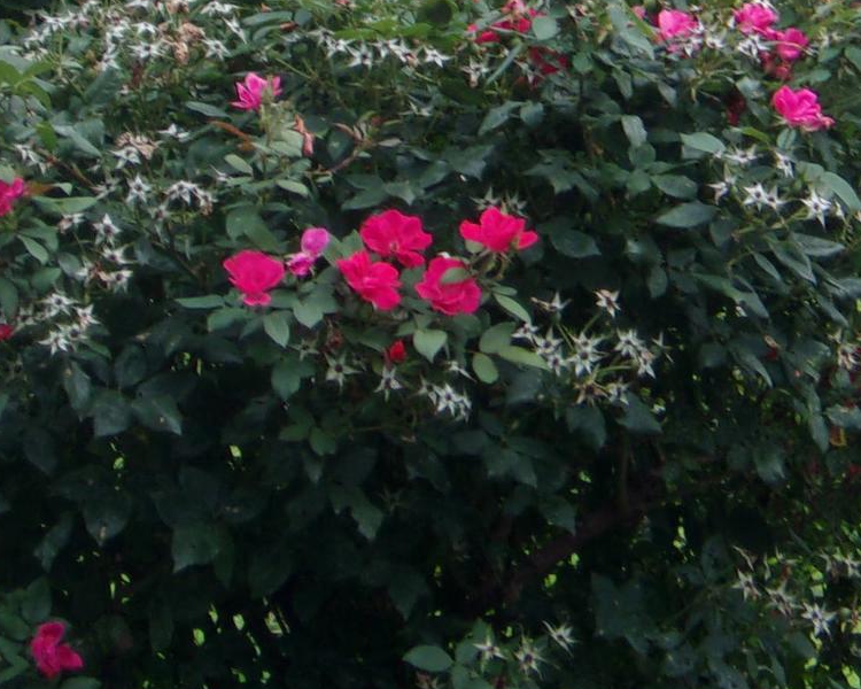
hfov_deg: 8.3
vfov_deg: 6.6
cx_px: 684
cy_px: -125
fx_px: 5912
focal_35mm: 232
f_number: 5.6
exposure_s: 1/140
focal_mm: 15.6
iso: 80
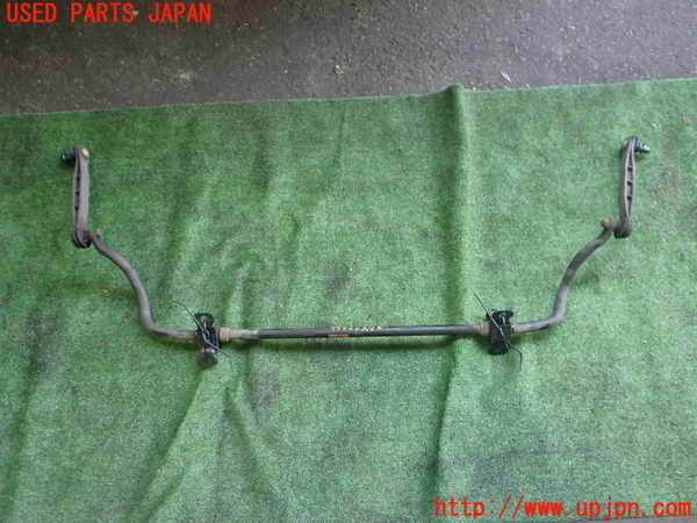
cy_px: 262
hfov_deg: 60.0
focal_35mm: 30
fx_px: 604
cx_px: 348
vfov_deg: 46.8
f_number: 2.3
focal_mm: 5.4
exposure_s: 1/30
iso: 200
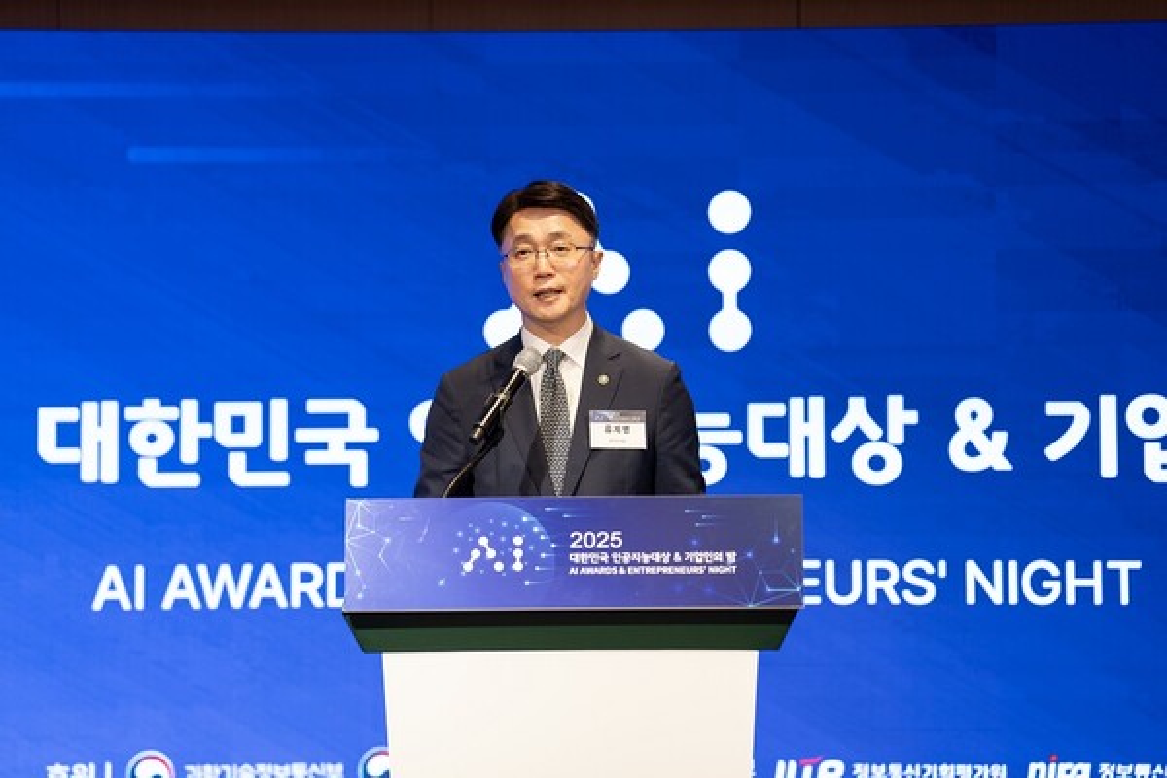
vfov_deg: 11.1
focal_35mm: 124
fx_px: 4019
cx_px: 584
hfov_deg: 16.5
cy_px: 389
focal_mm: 124
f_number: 2.8
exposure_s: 1/125
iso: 400
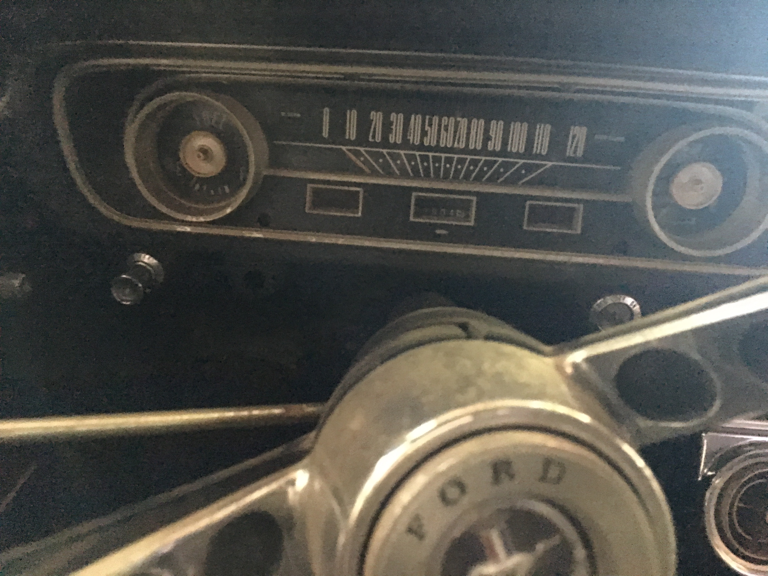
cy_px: 288
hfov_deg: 61.7
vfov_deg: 48.2
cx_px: 384
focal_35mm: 29
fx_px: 643
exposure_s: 1/4
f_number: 2.2
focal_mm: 4.15
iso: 400
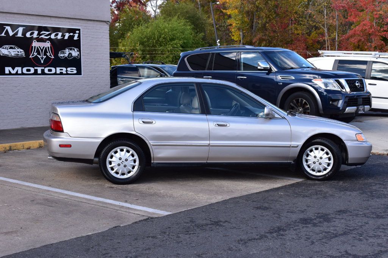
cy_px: 129
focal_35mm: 57
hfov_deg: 35.1
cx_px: 194
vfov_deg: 23.8
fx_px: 614
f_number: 10
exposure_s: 1/250
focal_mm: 38
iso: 400
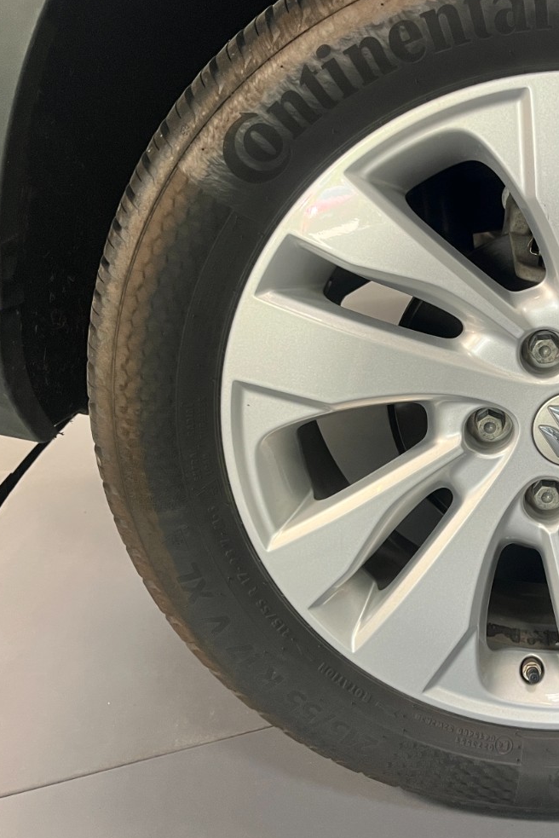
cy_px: 379
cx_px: 522
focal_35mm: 44
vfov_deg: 44.4
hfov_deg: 29.1
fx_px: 1024
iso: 80
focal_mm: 5.1
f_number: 1.6
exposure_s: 1/50
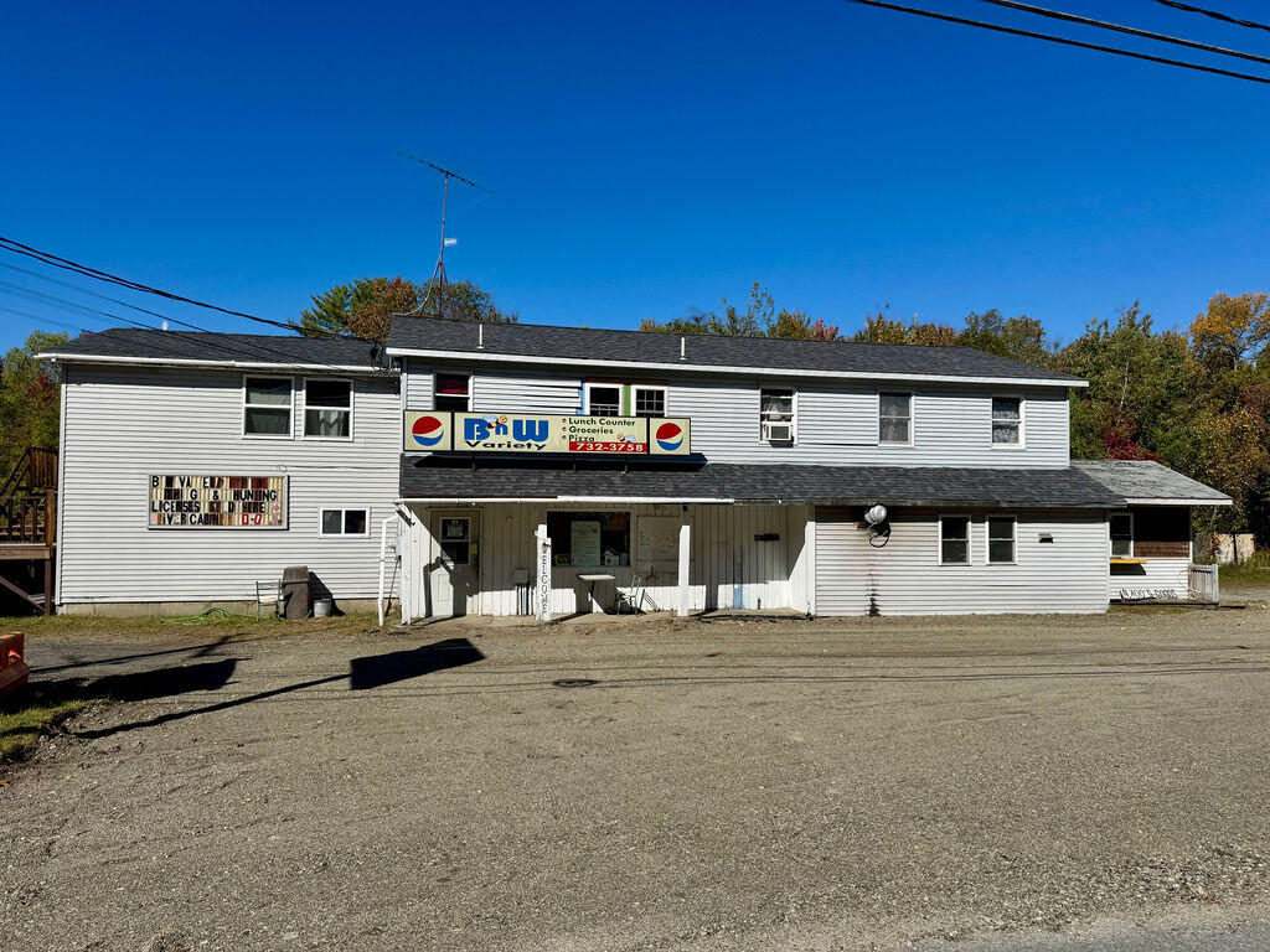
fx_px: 881
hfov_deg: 71.6
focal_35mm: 24
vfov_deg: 56.8
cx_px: 635
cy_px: 476
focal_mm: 6.76
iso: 80
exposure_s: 1/9009
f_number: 1.78
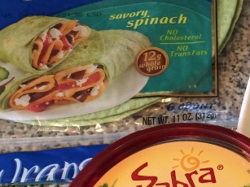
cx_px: 273
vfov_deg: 17.9
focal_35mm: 82
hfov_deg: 22.5
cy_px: 119
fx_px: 592
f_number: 2.2
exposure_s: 1/30
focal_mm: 4.12
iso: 100
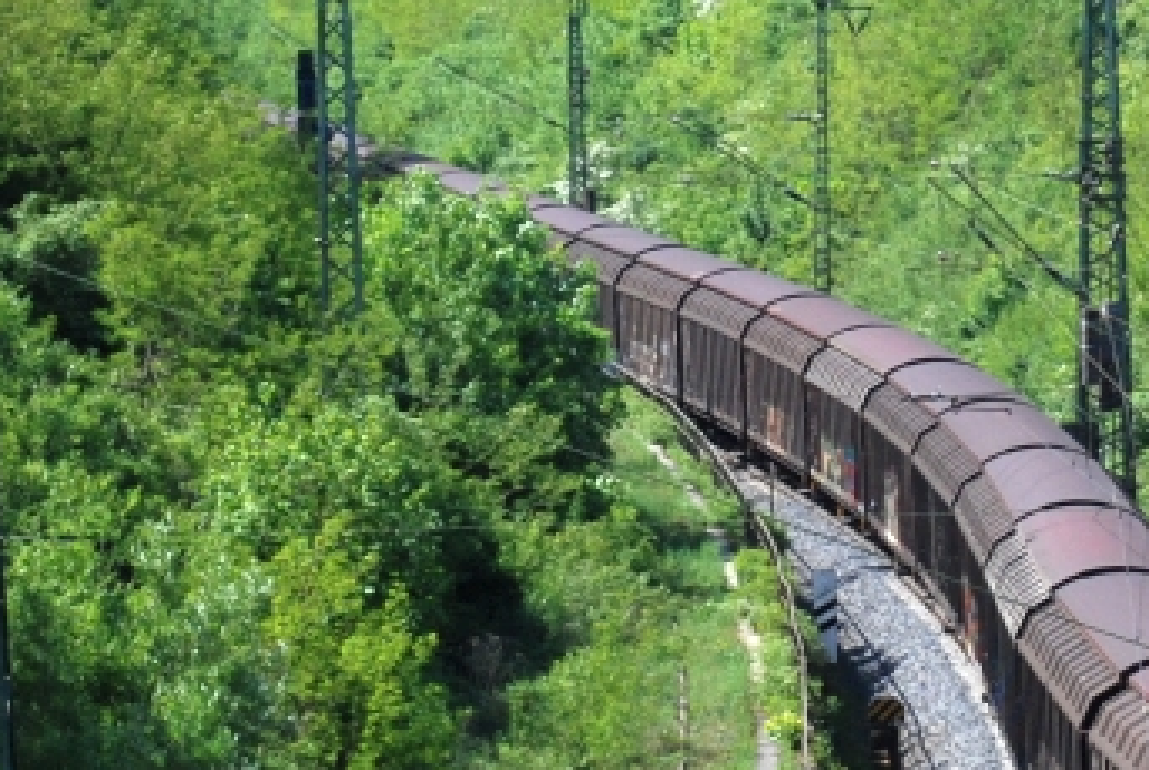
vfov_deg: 4.0
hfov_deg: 5.9
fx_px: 11062
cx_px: 1420
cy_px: 802
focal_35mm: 346
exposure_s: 1/1000
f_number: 5.6
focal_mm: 66
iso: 320
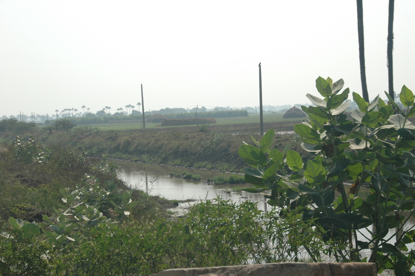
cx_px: 208
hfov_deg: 20.9
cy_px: 138
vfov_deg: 14.0
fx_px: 1123
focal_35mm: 98
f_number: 14
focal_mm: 65
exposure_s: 1/100
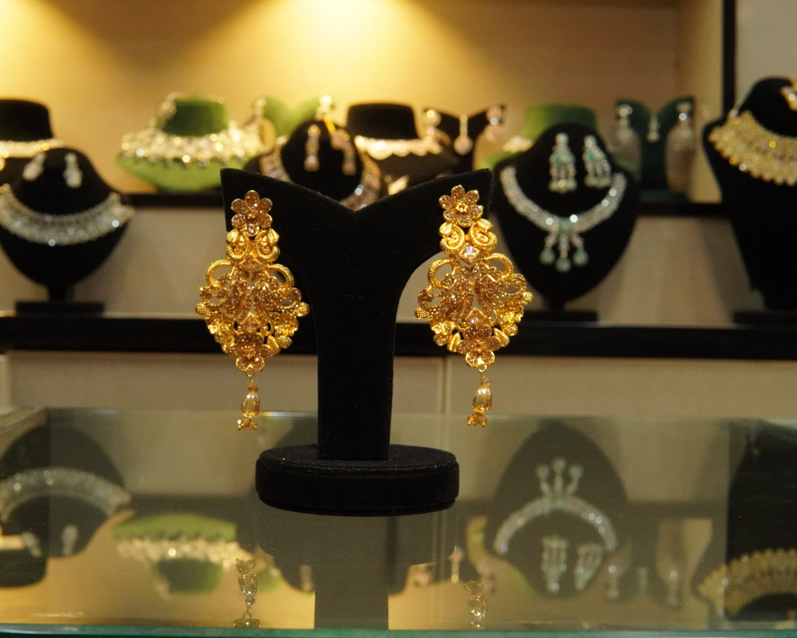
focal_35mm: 51
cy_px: 319
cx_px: 324
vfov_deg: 29.7
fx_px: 1203
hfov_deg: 36.5
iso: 4000
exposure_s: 1/80
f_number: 9
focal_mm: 30
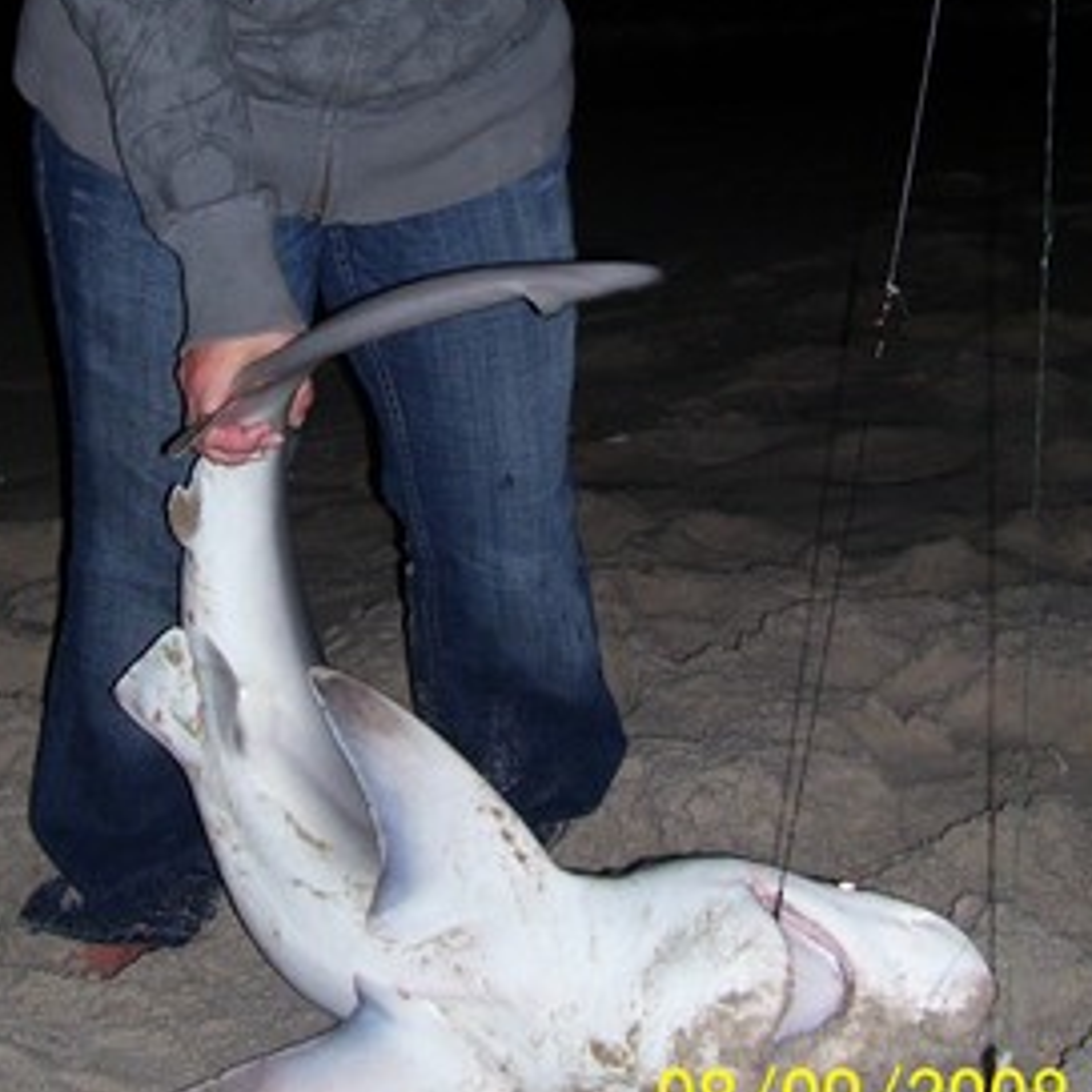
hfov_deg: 26.8
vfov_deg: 26.3
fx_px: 2284
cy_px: 175
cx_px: 430
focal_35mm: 64
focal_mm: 6
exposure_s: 1/60
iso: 125
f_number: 2.7
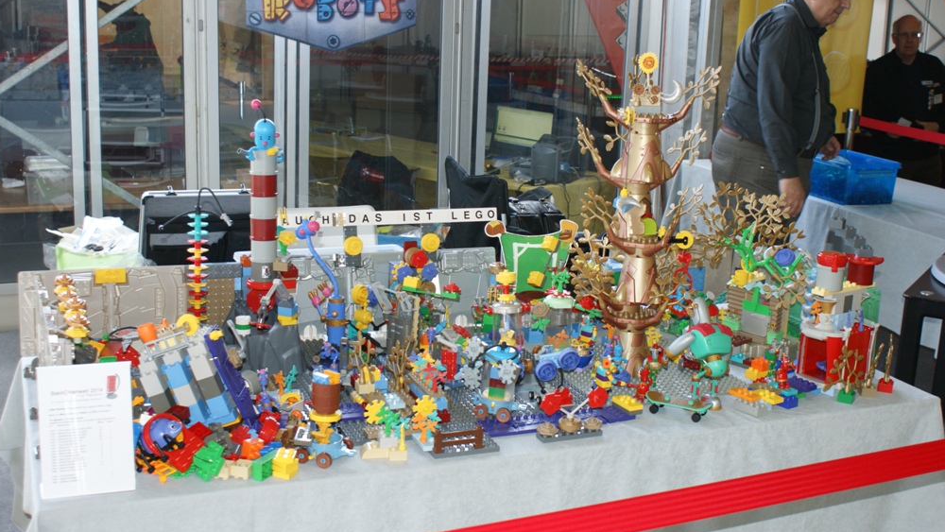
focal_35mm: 45
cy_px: 252
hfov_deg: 45.5
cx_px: 476
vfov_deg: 26.5
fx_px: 1128
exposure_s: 1/60
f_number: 4.5
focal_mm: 28
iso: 400
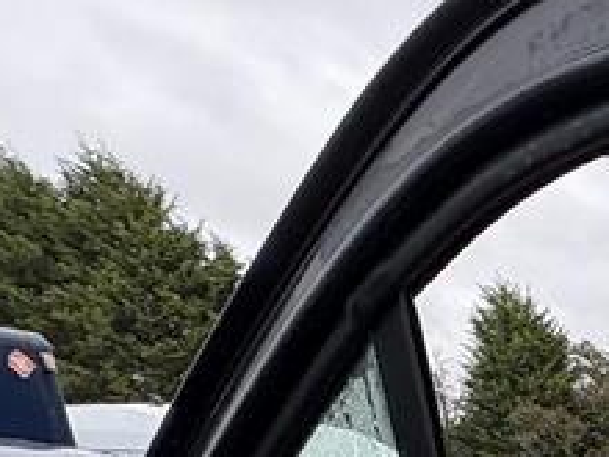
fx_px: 1003
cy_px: 861
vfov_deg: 18.7
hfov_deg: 23.0
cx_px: 1030
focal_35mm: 57
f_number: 2.2
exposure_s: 1/148
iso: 40
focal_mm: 2.22
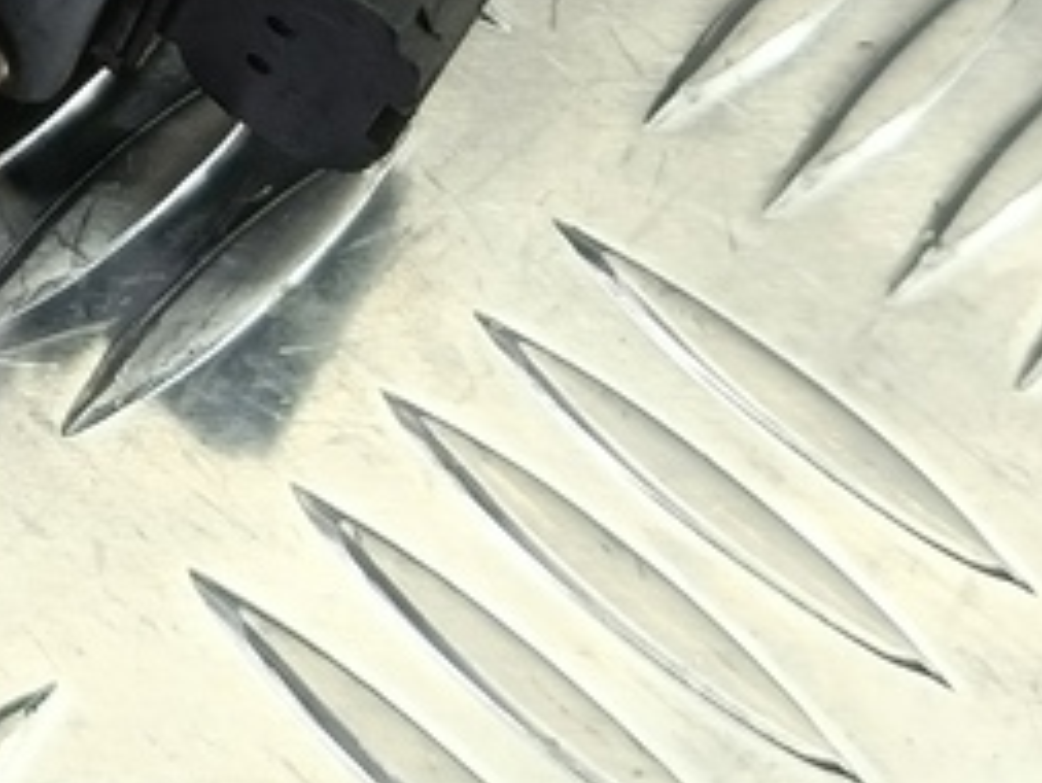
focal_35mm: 93
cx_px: -523
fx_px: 2801
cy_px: -721
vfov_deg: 13.8
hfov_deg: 18.6
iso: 121
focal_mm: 4.11
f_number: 1.6
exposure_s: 1/50
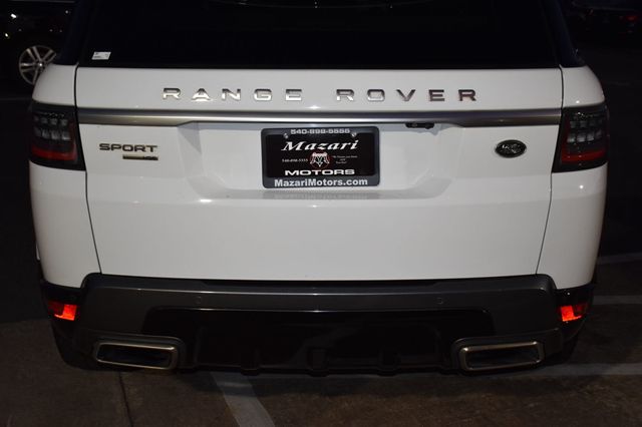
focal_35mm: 46
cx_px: 321
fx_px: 829
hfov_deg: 42.3
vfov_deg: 28.9
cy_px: 214
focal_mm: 31
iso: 800
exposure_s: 1/80
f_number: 4.5
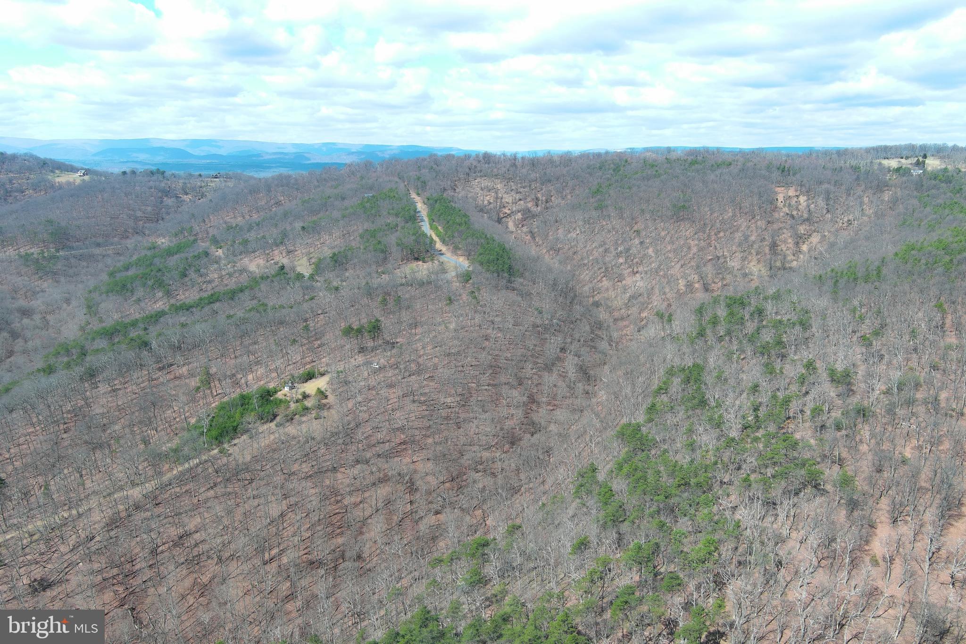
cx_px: 483
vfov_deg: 45.0
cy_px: 322
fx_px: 778
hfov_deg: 63.7
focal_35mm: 29
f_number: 2.8
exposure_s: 1/673
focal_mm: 10.57
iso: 100
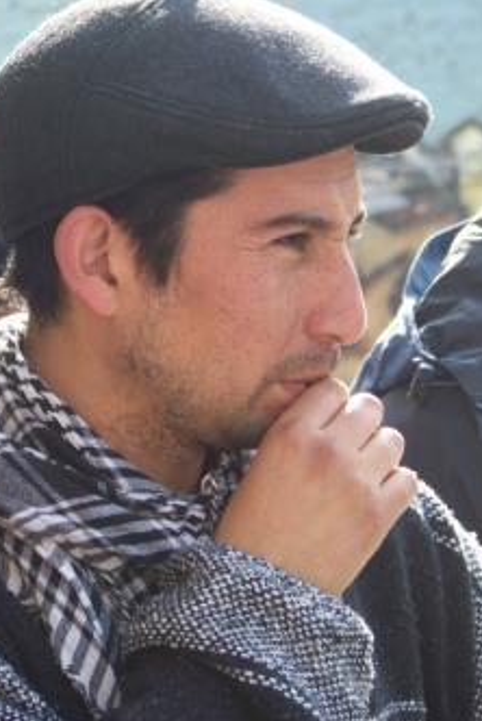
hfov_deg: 7.2
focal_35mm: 192
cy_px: 360
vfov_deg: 10.7
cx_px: 180
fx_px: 3848
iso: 62
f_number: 3.2
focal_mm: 22.2
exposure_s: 1/125
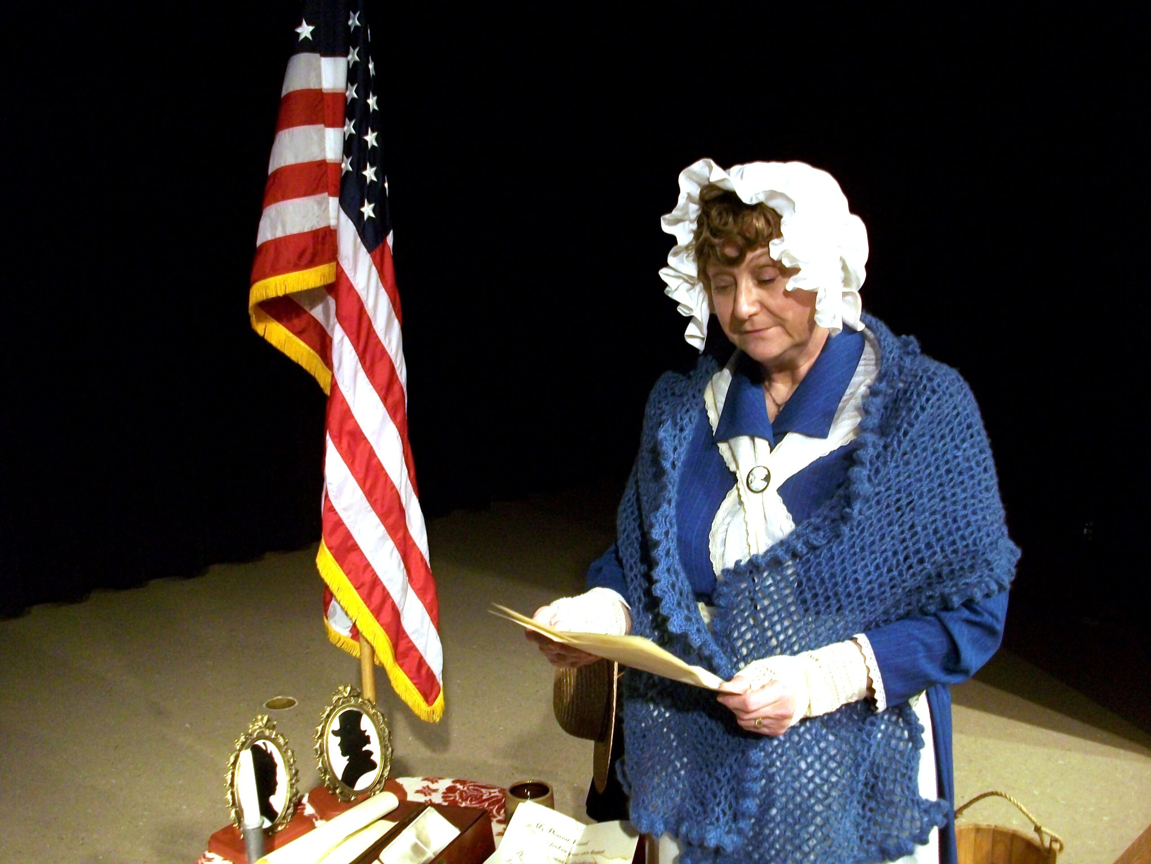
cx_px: 576
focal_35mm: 32
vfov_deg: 44.2
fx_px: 1064
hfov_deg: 56.8
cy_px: 432
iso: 160
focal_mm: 5.7
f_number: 2.8
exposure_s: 1/8
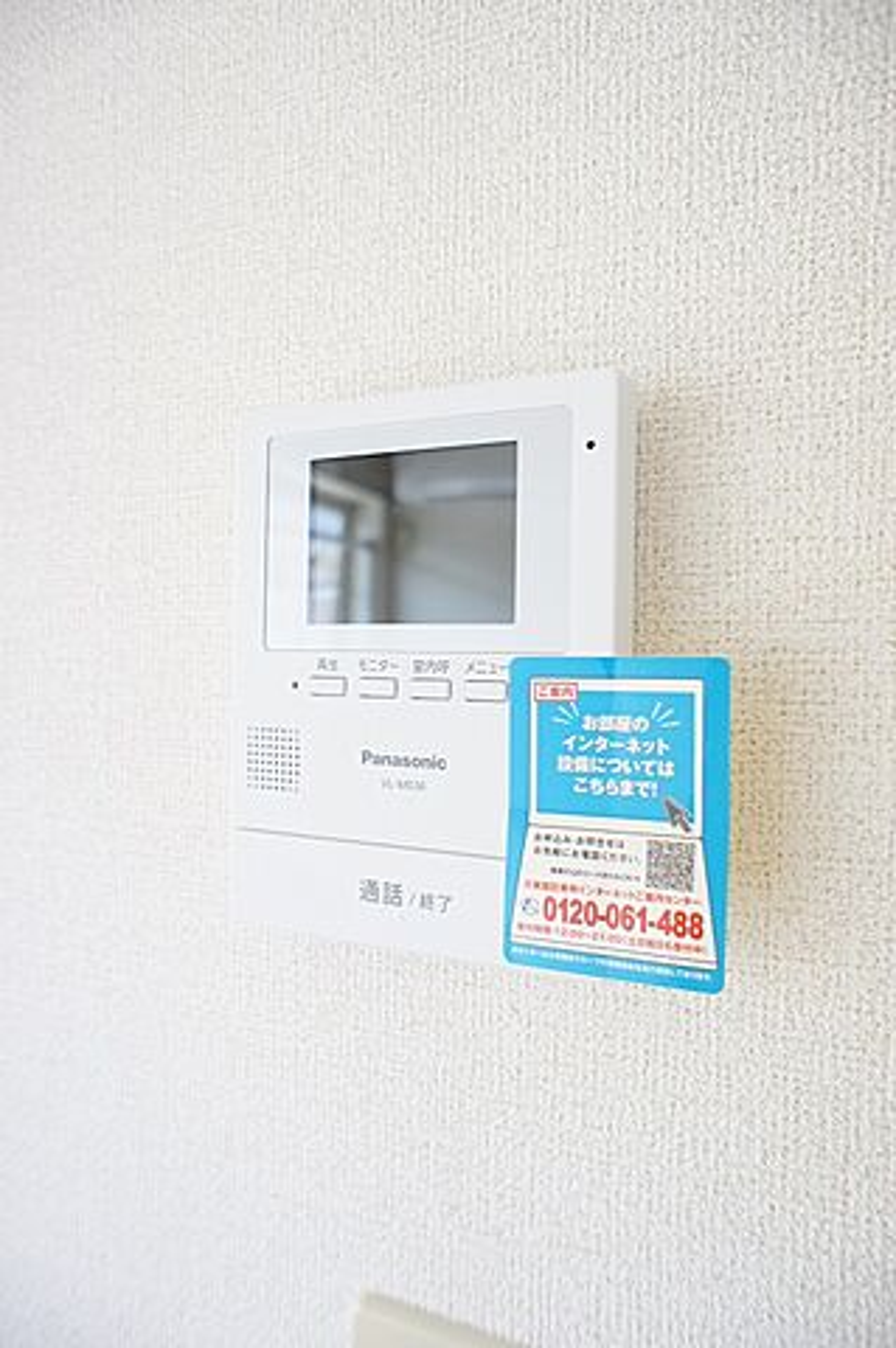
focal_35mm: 24
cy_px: 674
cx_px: 448
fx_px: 898
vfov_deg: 73.8
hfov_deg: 53.0
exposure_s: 1/50
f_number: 3.5
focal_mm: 16
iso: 200
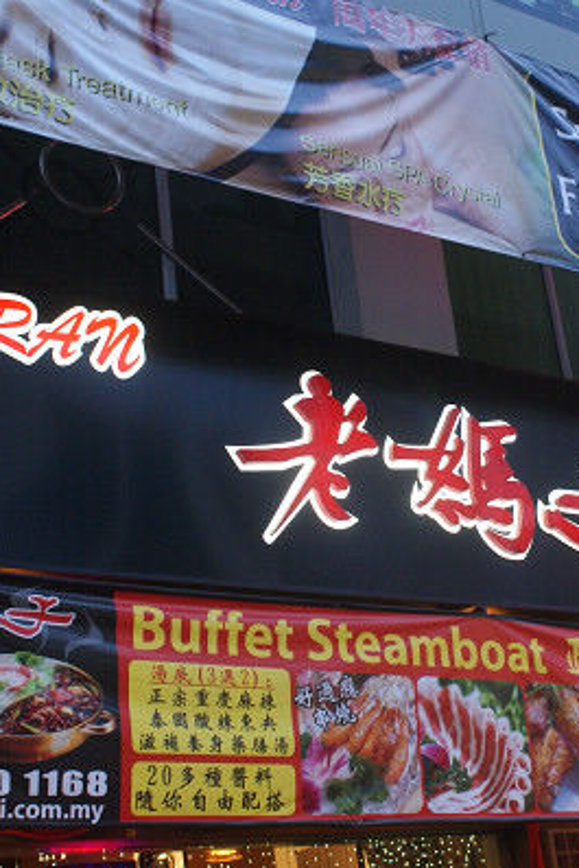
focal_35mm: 59
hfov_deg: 22.7
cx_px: 461
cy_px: 431
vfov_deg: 33.9
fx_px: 1422
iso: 800
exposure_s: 1/20
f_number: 4.5
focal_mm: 26
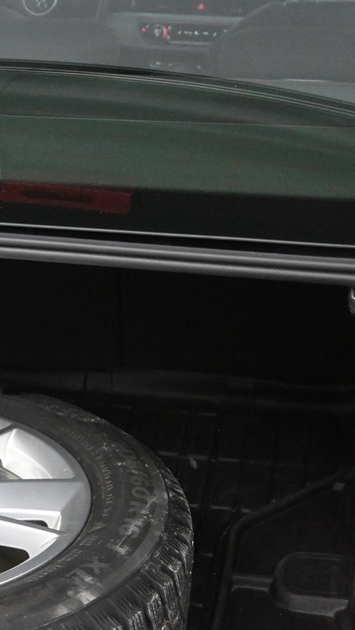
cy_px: 521
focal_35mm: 79
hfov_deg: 14.7
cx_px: -112
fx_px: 1316
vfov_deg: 26.4
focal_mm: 19.5
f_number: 3.8
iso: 3200
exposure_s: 1/80
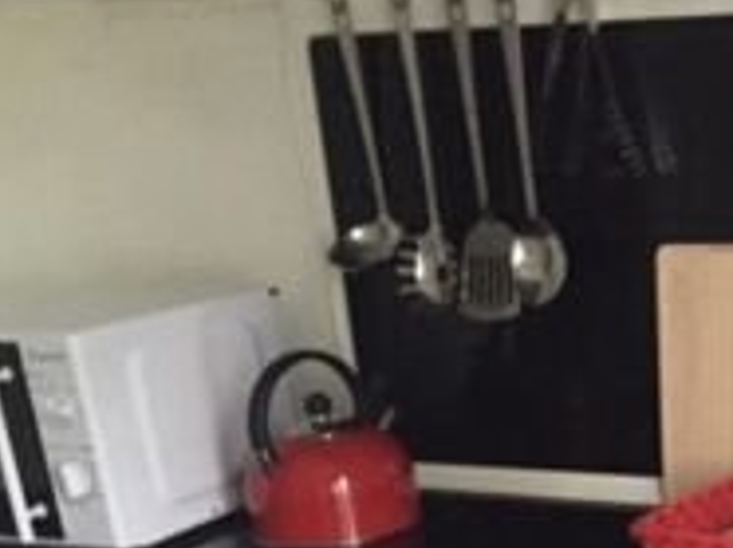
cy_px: 603
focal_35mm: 75
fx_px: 1586
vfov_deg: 18.8
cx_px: 867
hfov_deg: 23.8
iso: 250
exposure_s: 1/25
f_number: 2.2
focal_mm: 4.15
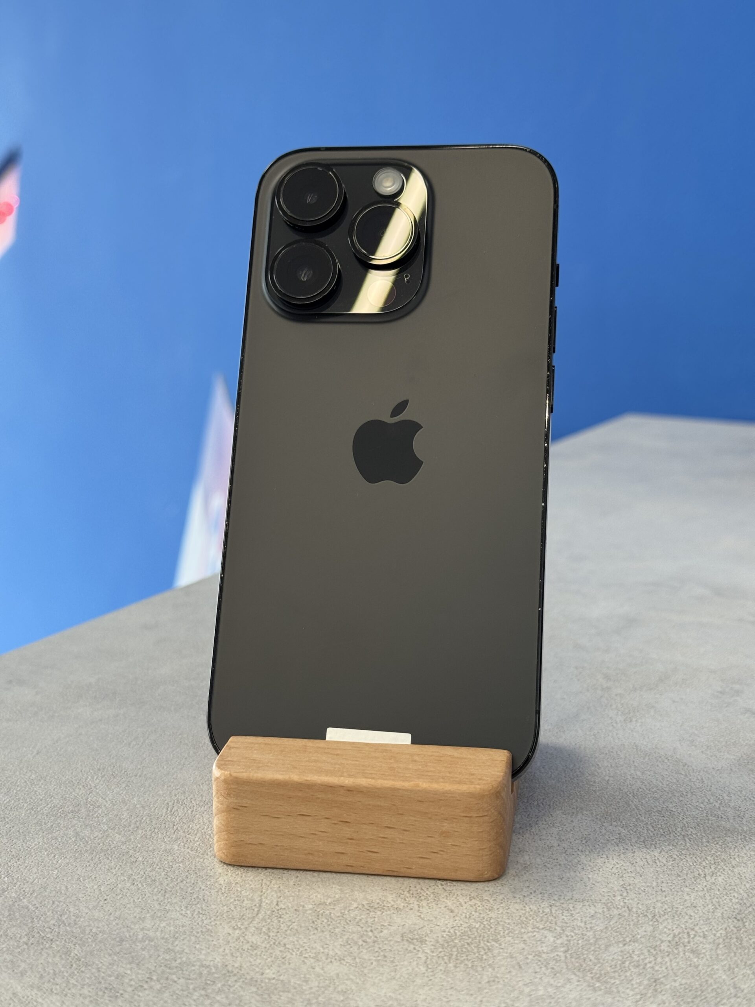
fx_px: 1396
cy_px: 504
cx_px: 378
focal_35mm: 48
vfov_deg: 39.7
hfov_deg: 30.3
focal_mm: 6.76
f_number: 1.78
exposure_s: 1/100
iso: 80
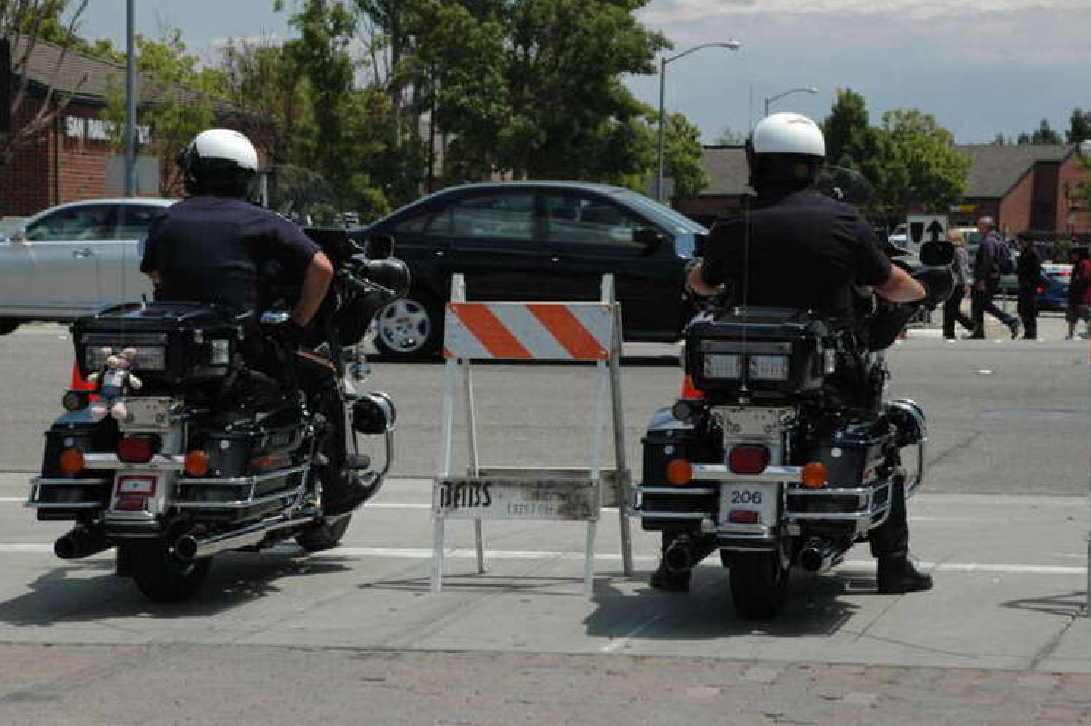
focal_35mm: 121
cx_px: 514
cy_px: 343
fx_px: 3650
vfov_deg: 11.4
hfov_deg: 17.0
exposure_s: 1/250
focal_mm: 75
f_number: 11
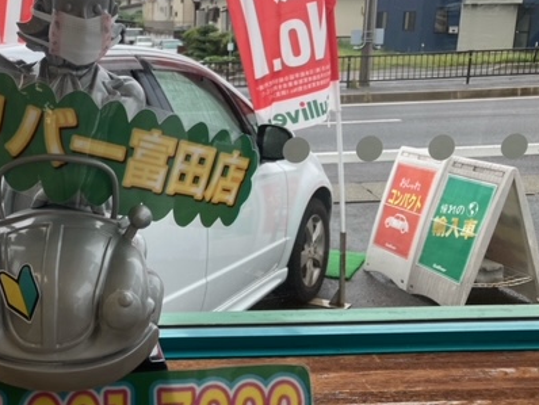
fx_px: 701
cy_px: 218
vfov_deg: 32.2
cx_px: 123
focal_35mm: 45
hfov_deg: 40.6
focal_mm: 3.99
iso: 20
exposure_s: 1/302
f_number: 1.8
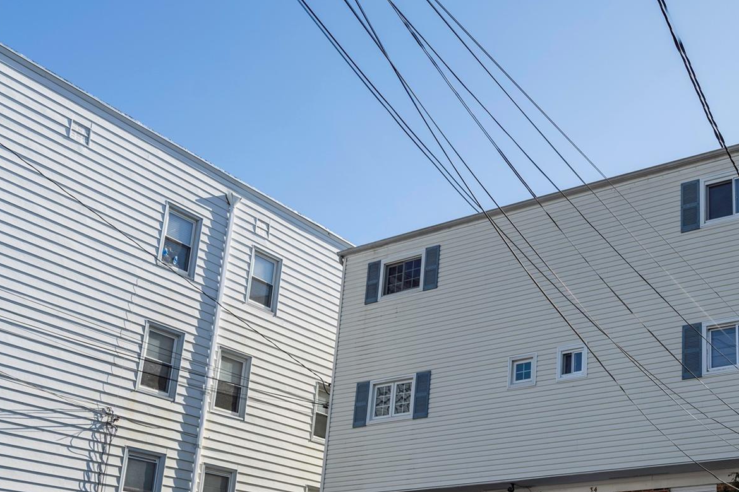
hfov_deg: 43.2
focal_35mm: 42
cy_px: 420
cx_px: 639
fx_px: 862
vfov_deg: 30.8
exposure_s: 1/2500
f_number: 6.3
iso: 320
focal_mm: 24
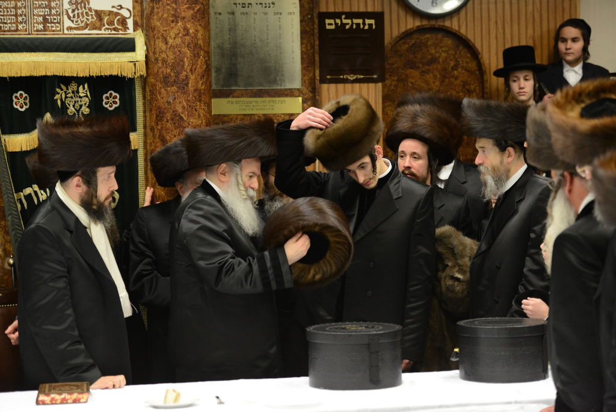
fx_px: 1678
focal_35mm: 98
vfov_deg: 14.0
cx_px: 308
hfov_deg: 20.8
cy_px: 206
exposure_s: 1/250
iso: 2000
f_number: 2.8
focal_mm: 98
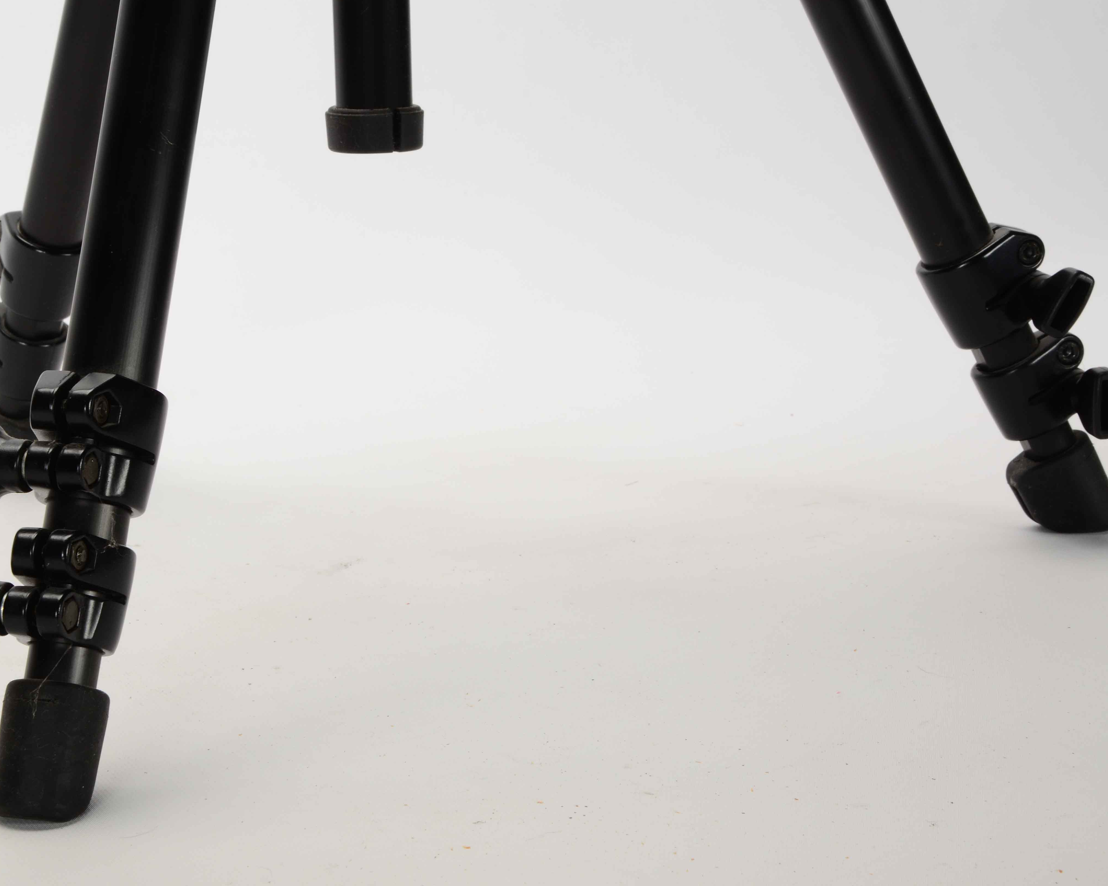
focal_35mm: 89
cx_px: 510
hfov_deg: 21.5
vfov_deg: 17.3
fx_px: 2919
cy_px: 444
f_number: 18
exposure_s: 1/160
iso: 200
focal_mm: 52
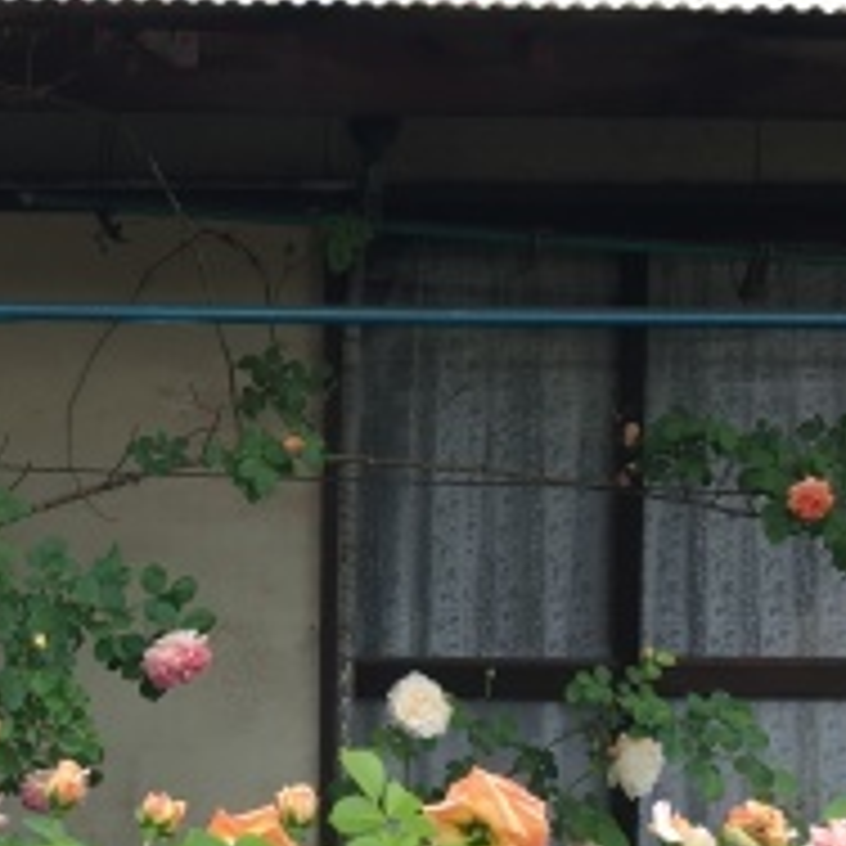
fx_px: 1936
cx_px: -20
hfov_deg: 23.5
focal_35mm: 70
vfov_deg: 24.6
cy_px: 486
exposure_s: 1/132
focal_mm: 4.15
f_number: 2.2
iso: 25
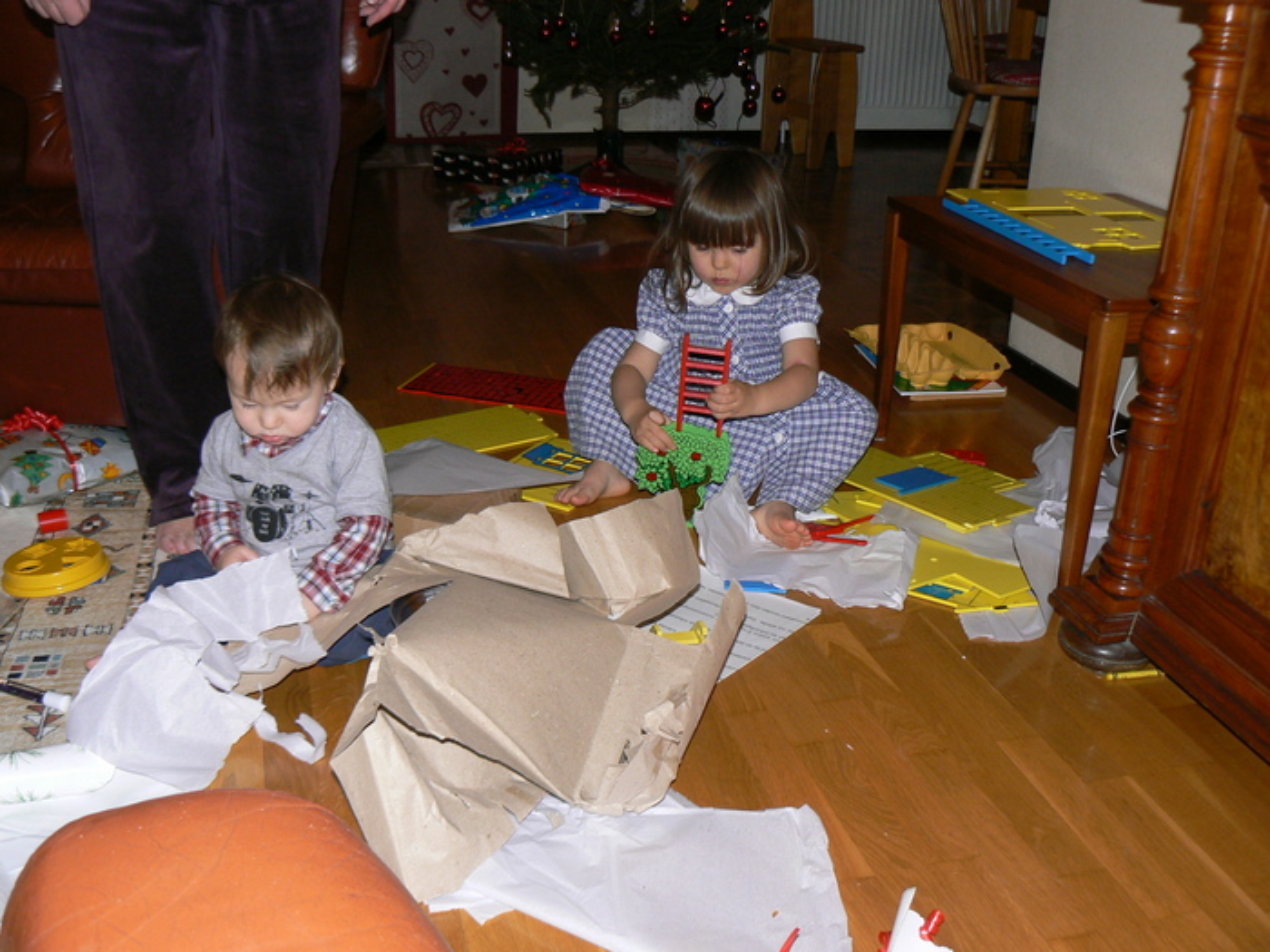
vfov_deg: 39.7
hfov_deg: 51.4
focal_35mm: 36
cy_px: 476
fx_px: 1321
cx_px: 635
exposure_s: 1/40
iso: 100
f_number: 2.8
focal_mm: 6
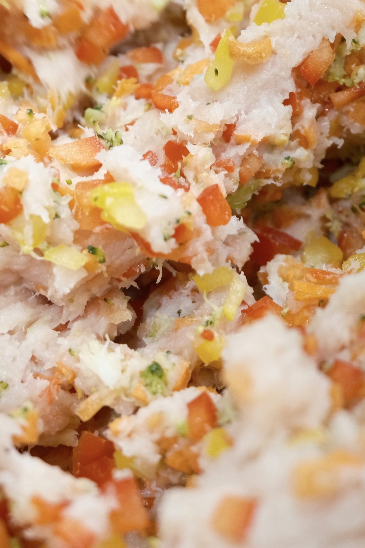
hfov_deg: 31.2
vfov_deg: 45.4
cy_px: 274
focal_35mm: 43
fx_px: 654
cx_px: 182
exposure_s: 1/200
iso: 2500
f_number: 4.5
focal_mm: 28.8
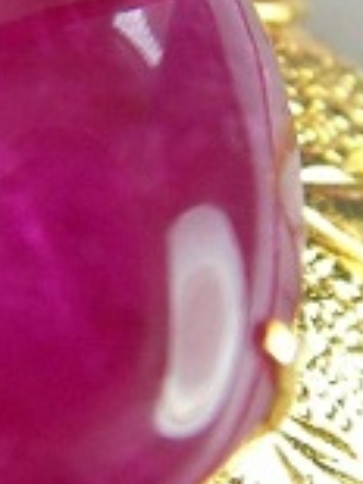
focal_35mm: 131
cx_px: 84
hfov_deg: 11.3
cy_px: 214
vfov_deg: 15.1
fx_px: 1834
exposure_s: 1/31.1
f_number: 3.3
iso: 100
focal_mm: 6.3
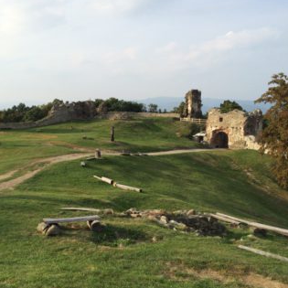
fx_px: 329
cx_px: 93
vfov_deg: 47.2
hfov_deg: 46.4
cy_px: 142
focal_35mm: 35
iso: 32
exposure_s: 1/1642
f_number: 2.2
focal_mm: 4.15
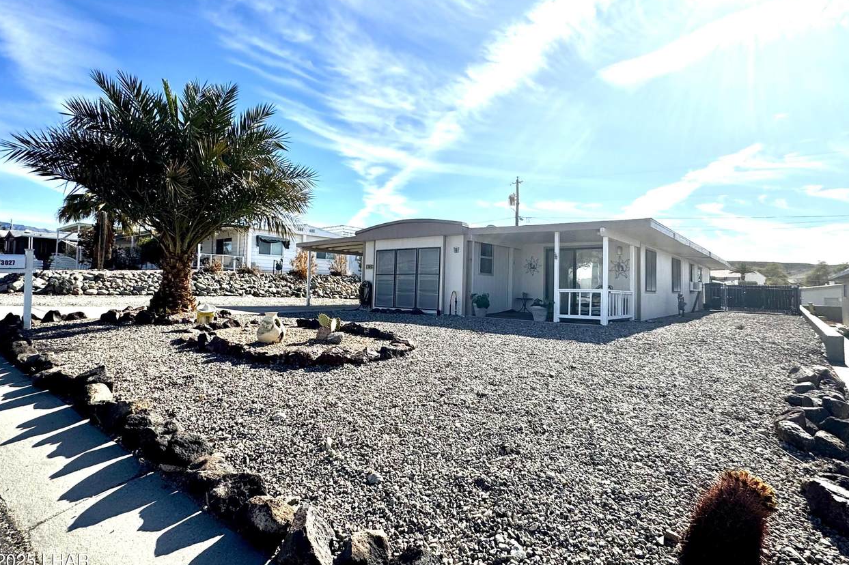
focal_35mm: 15
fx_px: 354
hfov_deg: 100.4
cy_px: 263
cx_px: 417
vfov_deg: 77.2
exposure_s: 1/3390
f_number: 2.2
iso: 50
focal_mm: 2.22
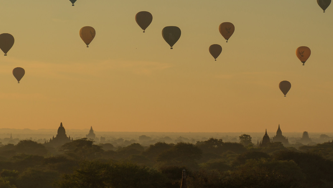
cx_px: 199
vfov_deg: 6.8
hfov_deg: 12.1
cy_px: 79
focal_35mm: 178
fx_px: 1572
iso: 100
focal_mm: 55
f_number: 5.6
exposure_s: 1/640
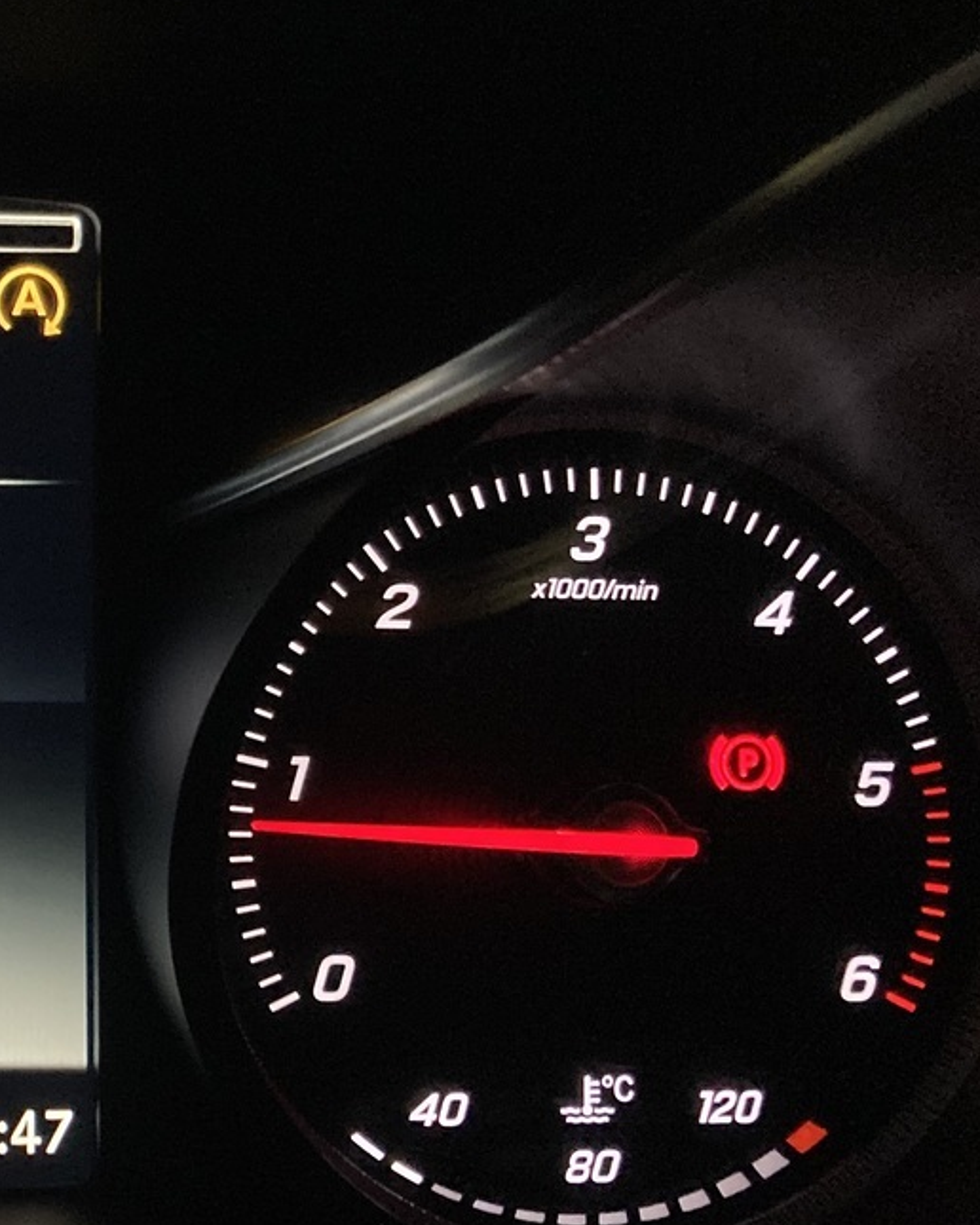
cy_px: 606
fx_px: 2212
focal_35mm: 61
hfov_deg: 22.6
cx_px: -251
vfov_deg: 31.0
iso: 200
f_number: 1.8
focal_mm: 3.99
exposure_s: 1/54
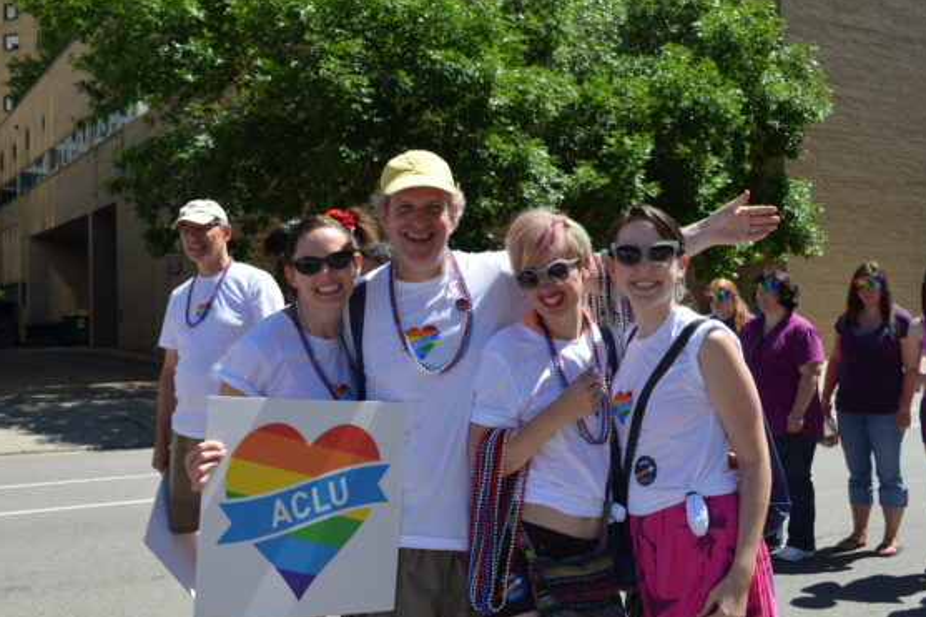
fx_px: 1080
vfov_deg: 31.9
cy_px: 296
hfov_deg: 46.4
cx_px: 464
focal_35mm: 42
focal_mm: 26
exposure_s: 1/250
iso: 125
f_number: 8
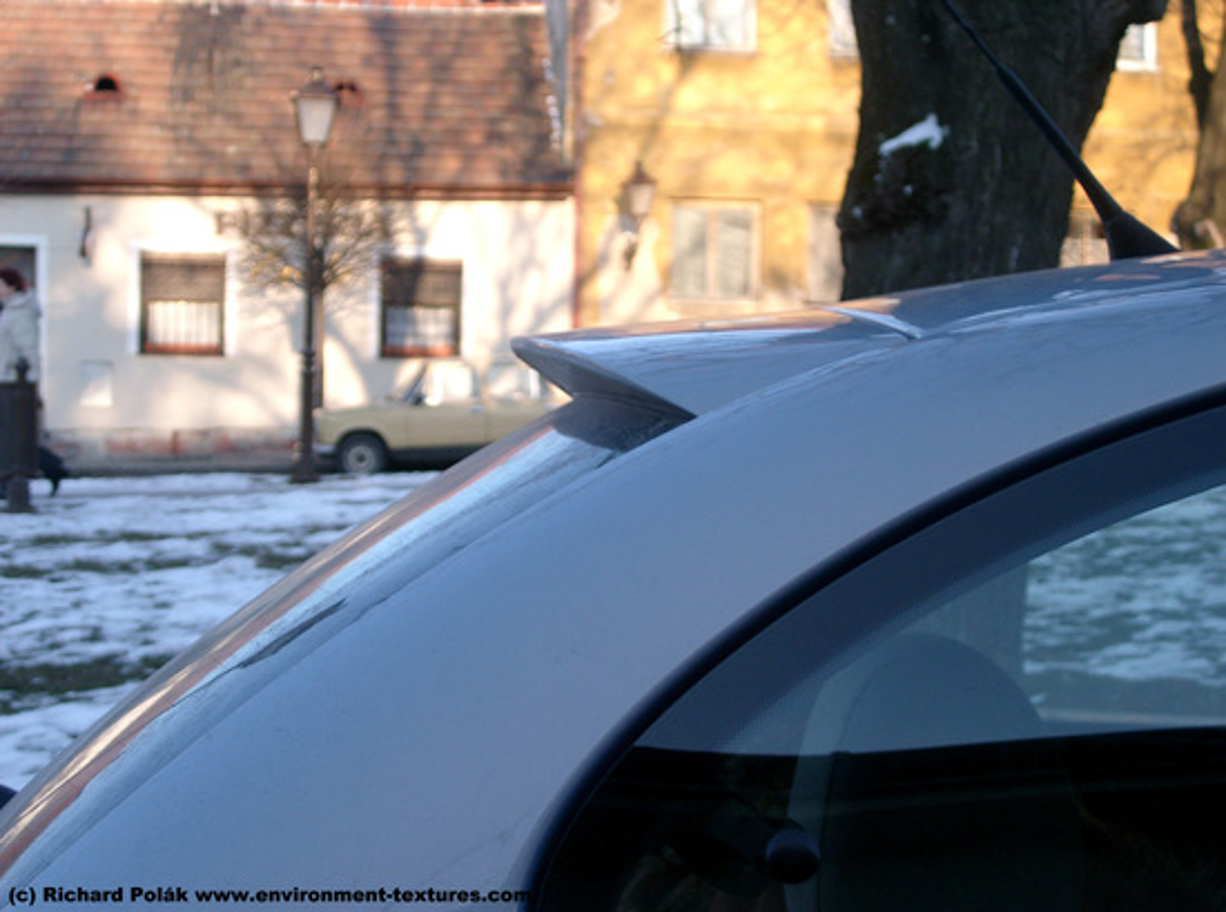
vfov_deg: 19.8
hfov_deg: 26.4
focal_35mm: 74
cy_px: 456
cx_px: 613
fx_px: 2613
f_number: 3.8
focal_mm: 15.2
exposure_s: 1/250
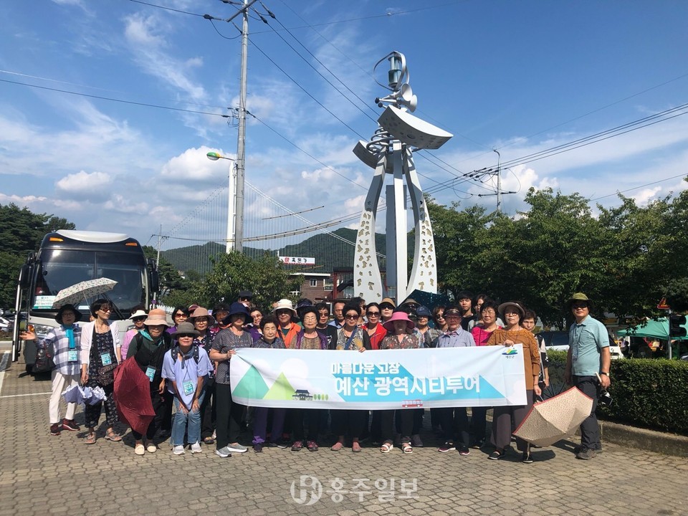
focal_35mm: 28
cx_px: 344
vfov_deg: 49.7
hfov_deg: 63.4
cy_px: 258
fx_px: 557
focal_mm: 3.99
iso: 20
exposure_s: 1/2667
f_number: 1.8
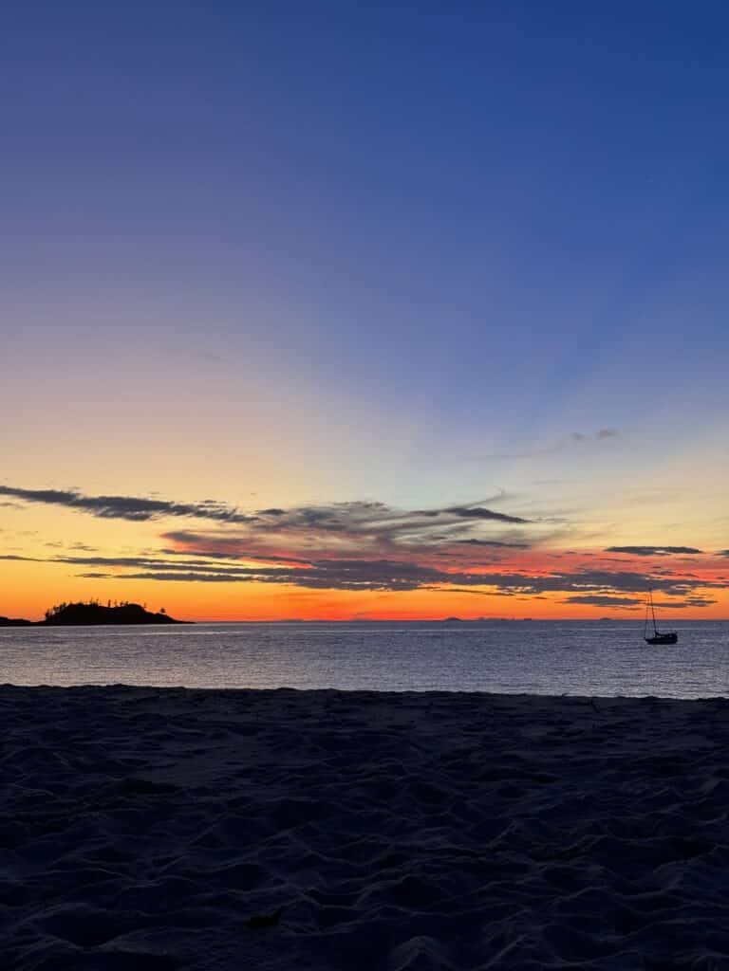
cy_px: 486
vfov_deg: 39.7
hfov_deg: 30.3
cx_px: 364
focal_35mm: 48
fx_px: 1348
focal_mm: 6.76
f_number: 1.78
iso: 100
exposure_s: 1/63
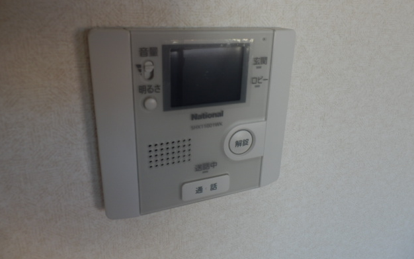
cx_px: 207
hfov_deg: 70.4
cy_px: 105
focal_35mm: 26
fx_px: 293
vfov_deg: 47.3
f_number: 3
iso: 80
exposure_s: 1/40
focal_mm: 4.2
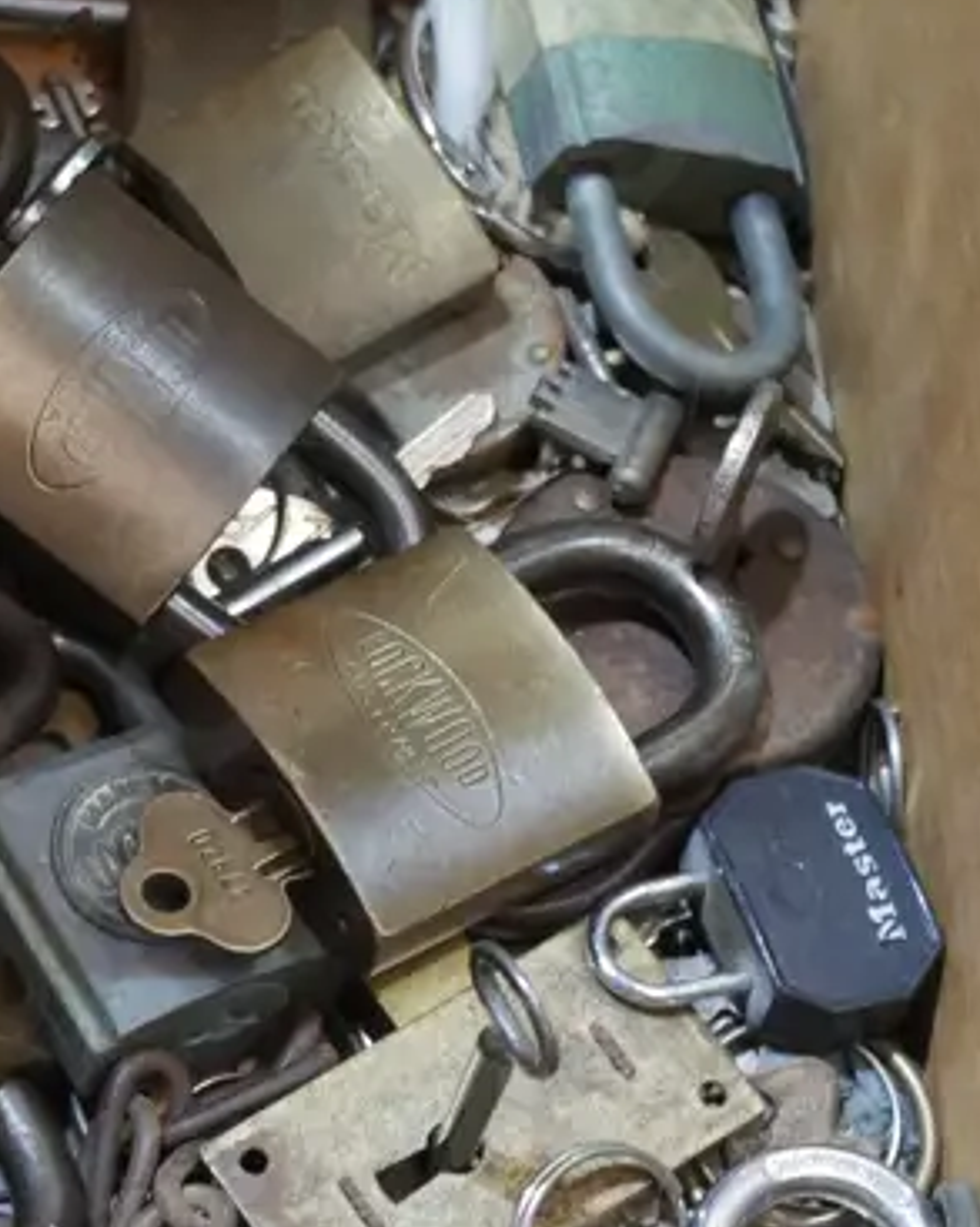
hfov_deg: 12.7
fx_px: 4356
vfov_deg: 16.0
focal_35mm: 120
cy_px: 802
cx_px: 105
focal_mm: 22
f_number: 4.7
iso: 1000
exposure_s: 1/60
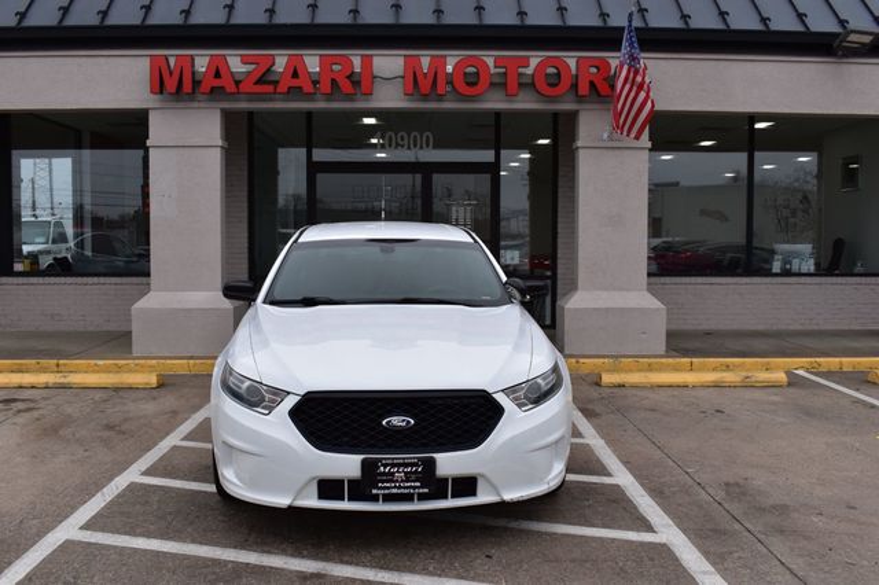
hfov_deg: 55.1
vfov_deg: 38.3
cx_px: 440
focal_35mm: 34
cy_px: 292
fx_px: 842
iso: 400
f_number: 11
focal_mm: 23
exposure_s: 1/400
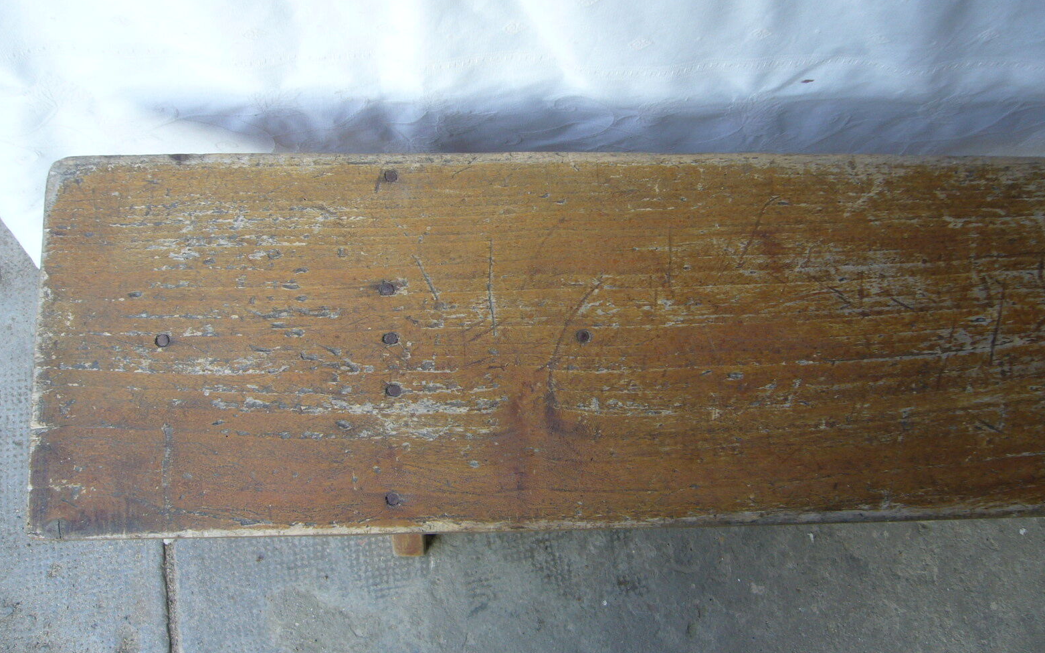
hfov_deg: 51.5
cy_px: 316
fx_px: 1082
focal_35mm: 38
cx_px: 520
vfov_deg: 33.6
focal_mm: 5.8
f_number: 2.8
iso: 80
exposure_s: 1/40
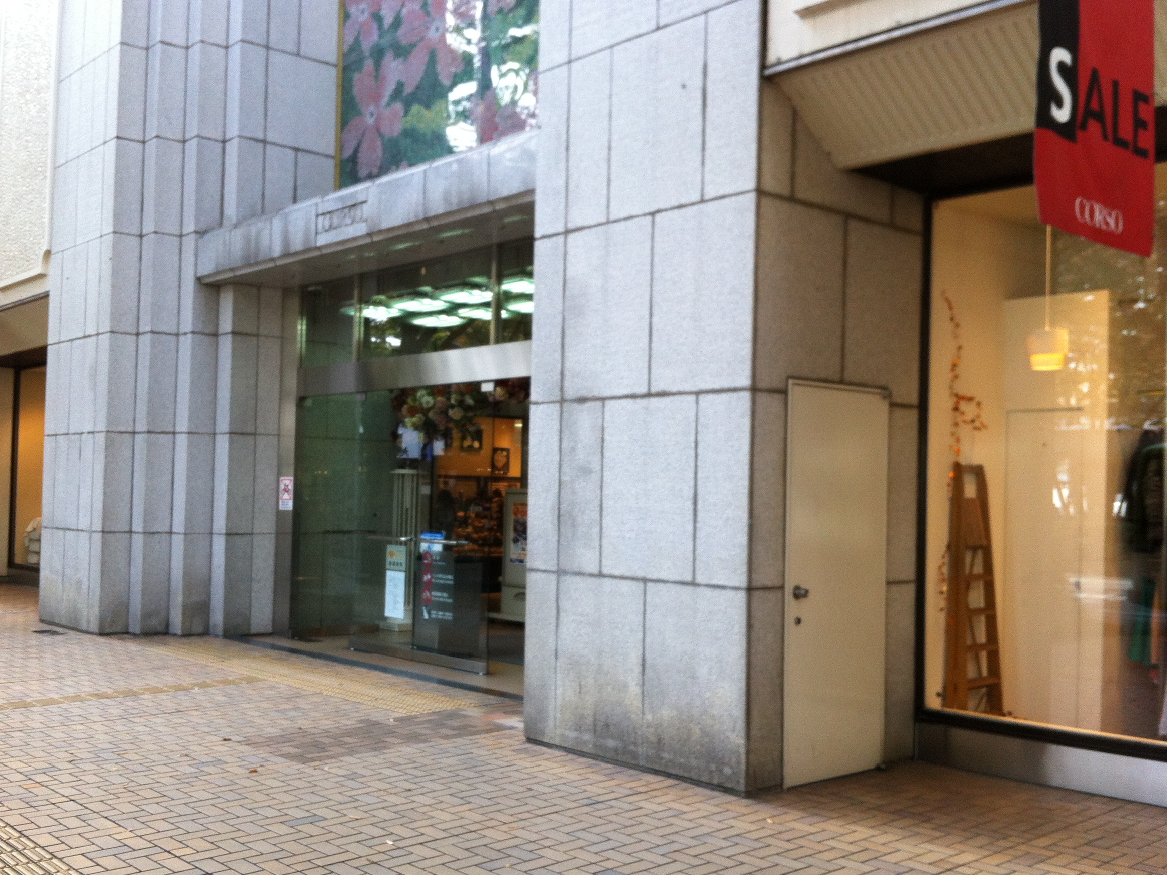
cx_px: 549
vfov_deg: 36.8
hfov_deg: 47.8
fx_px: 1315
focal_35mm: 39
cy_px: 463
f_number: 2.8
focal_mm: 3.85
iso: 100
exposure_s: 1/120
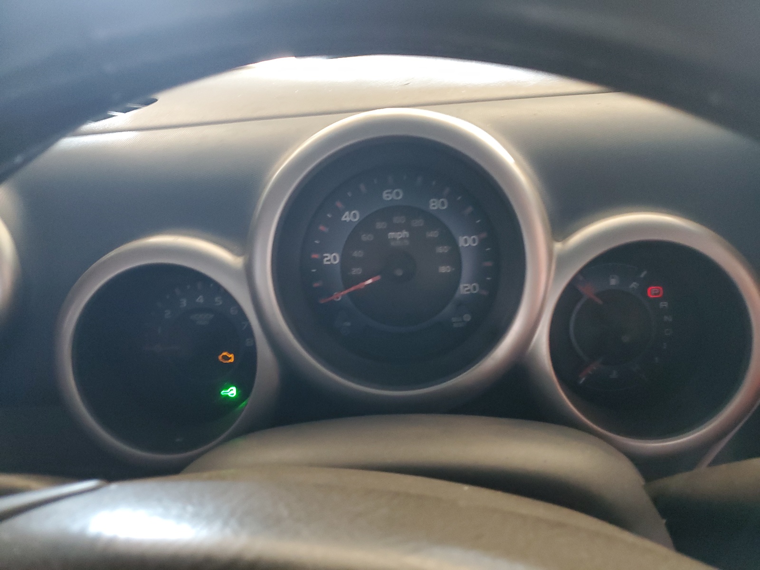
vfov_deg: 53.1
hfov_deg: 67.3
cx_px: 380
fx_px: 571
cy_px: 285
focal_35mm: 26
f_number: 1.5
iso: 327
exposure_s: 1/20
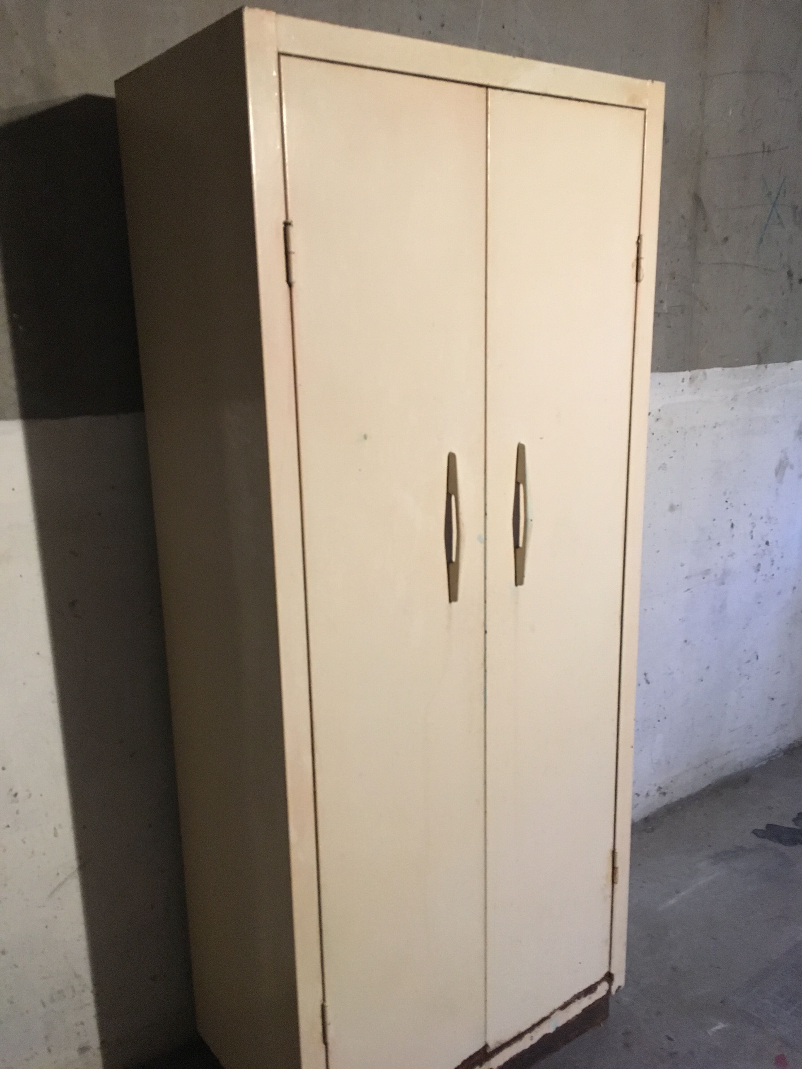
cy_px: 534
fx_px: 896
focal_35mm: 29
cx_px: 401
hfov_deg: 48.2
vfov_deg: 61.7
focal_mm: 4.15
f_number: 2.2
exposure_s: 1/20
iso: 200
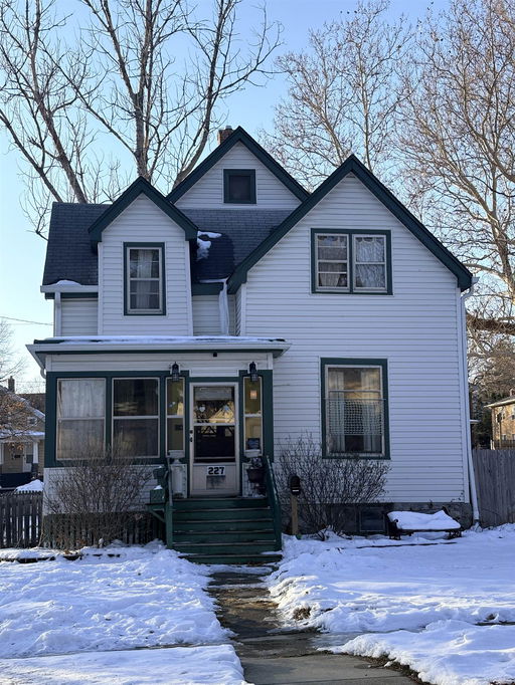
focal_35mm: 52
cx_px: 258
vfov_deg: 36.8
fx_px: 1031
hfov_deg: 28.0
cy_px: 342
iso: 40
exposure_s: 1/1364
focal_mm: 5.96
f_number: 1.6
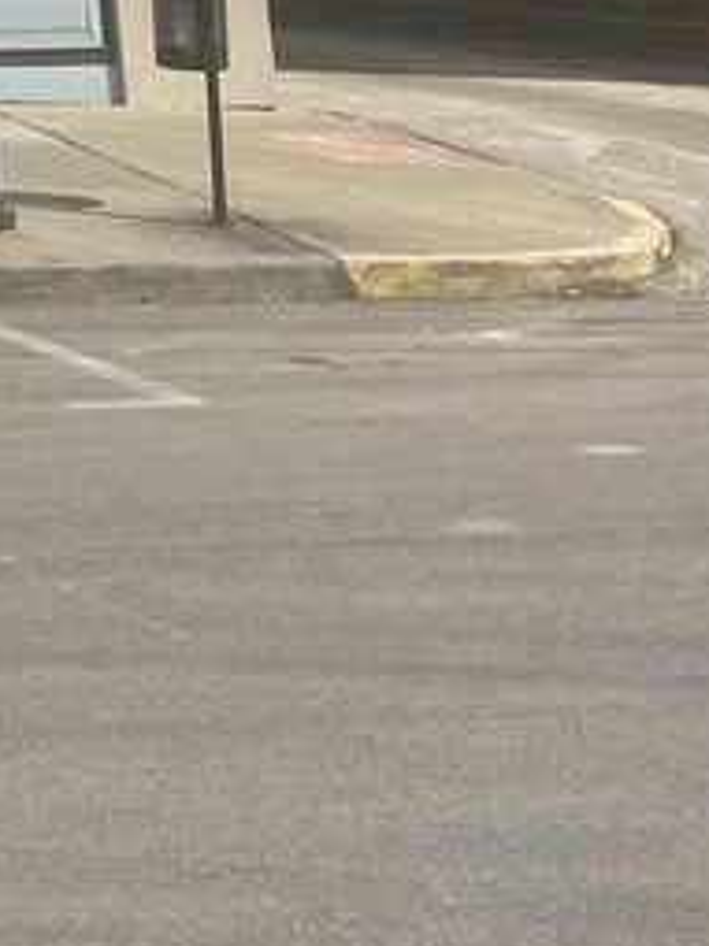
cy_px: -942
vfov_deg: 14.7
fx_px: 3007
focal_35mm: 110
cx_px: -583
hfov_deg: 12.3
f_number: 1.8
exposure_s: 1/3497
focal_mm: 4.25
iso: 32
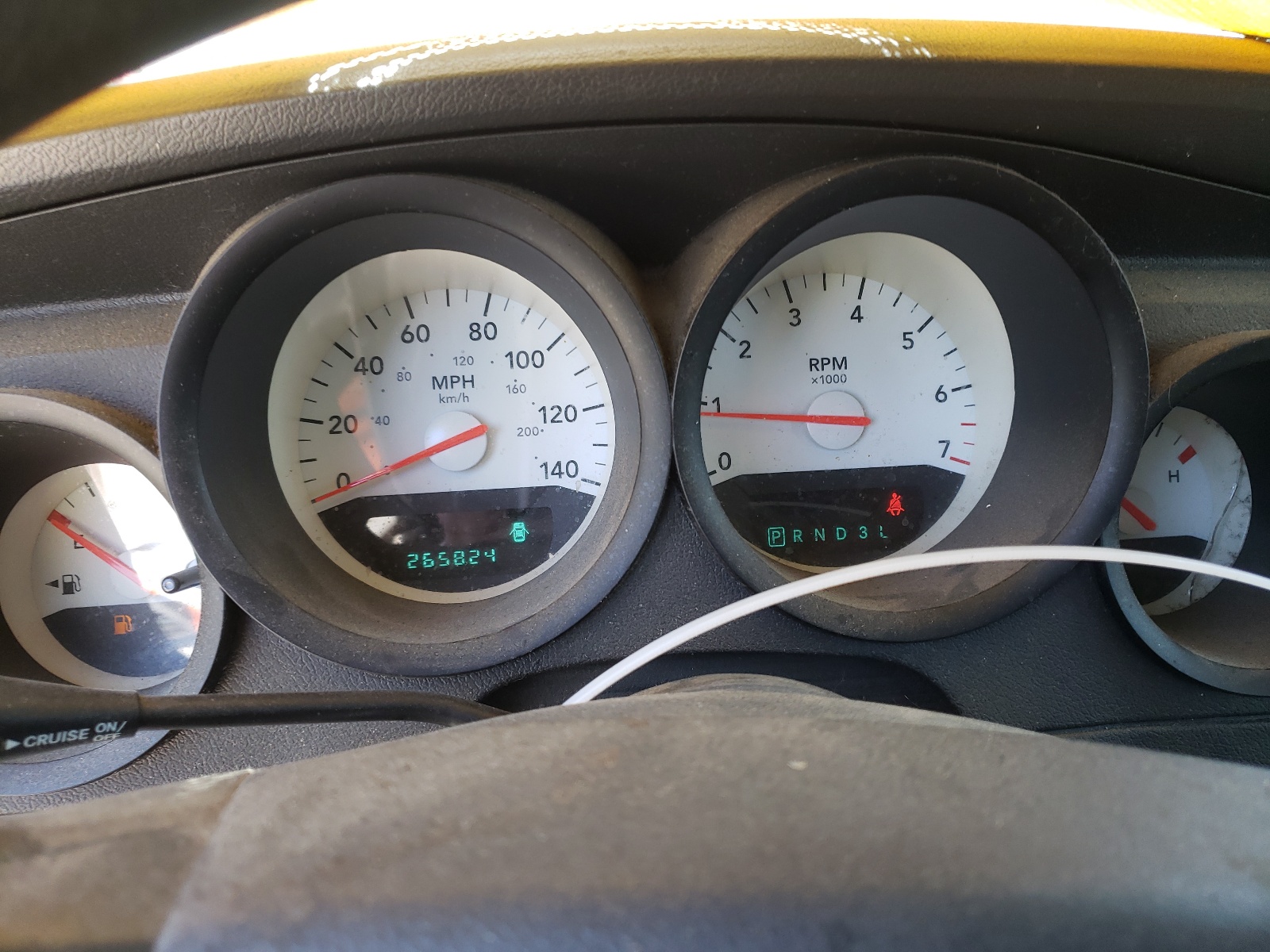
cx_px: 635
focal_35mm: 26
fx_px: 954
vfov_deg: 53.1
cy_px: 476
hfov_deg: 67.3
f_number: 1.5
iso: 58
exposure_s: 1/60.2
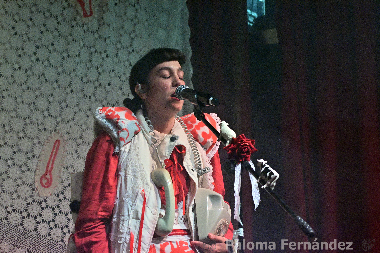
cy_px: 126
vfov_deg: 13.8
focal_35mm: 99
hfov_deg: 20.6
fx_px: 1045
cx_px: 190
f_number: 5.3
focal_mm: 66
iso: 2000
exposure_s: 1/60
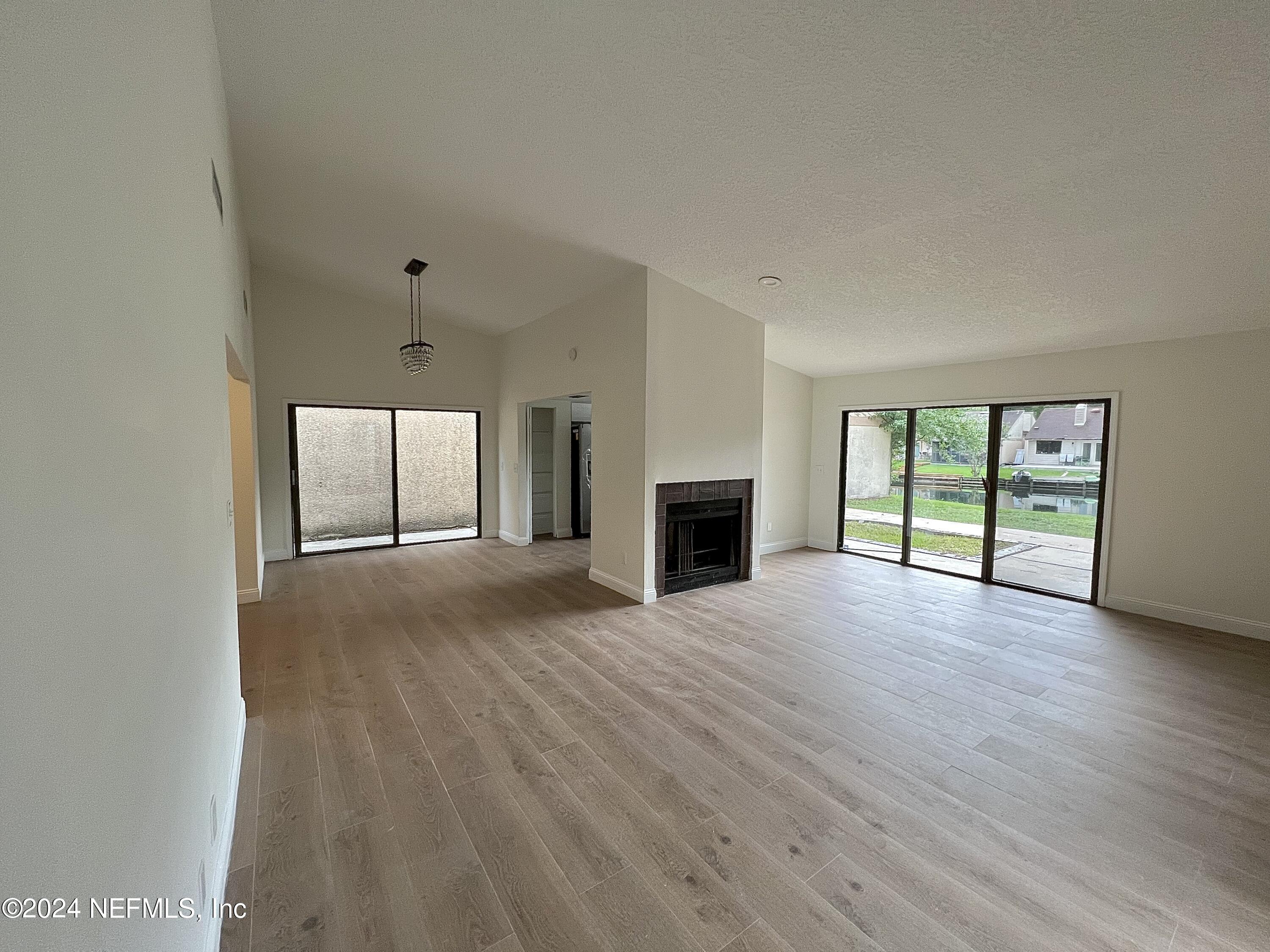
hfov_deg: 106.2
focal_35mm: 13
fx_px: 477
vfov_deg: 89.9
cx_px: 635
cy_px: 476
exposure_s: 1/99
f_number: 1.8
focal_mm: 1.57
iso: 160
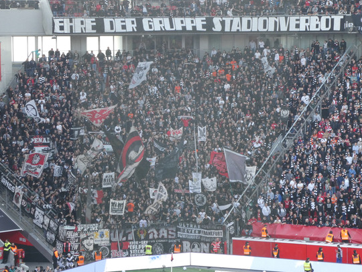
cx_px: 160
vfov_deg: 9.3
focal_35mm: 160
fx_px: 1673
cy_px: 120
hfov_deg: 12.3
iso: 250
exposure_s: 1/80
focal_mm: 24.2
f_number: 5.3
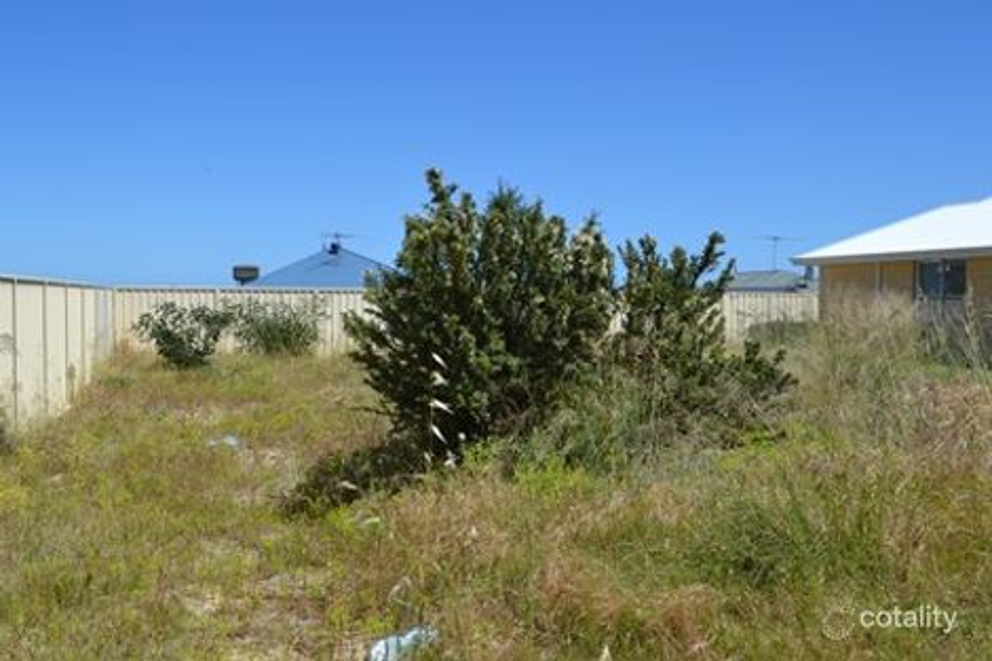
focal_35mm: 39
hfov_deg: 49.6
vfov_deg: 34.2
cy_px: 330
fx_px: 1074
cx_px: 496
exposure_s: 1/250
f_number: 8
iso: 100
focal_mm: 26
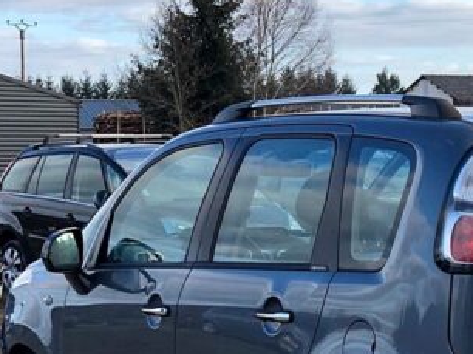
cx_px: 436
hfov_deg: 14.4
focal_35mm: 136
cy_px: 281
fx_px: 1857
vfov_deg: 10.9
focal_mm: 6
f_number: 2.4
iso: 16
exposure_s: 1/328
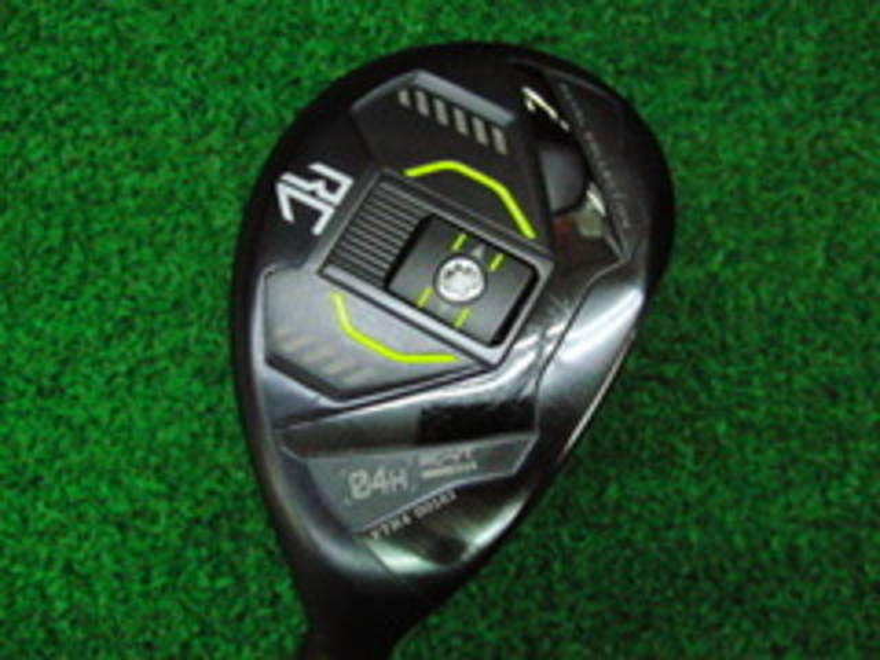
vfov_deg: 38.7
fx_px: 941
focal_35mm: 37
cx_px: 440
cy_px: 330
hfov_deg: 50.1
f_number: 3.6
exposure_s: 1/400
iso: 3200
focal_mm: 6.42
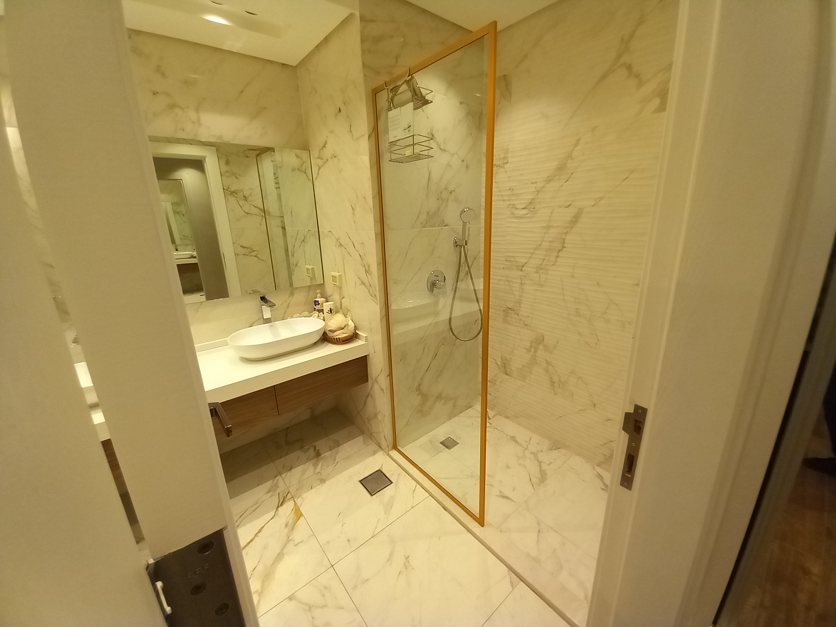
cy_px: 314
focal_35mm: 13
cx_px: 418
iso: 100
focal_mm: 1.13
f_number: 2.2
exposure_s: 1/50
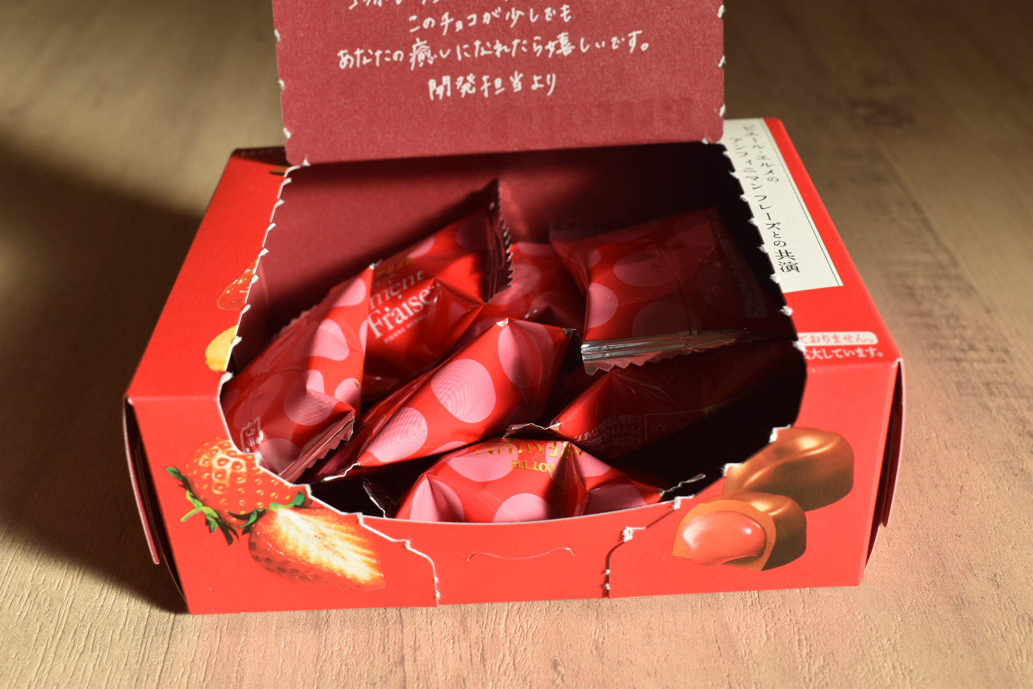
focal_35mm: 42
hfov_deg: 46.4
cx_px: 516
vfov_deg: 31.9
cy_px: 344
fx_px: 1205
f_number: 8
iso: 250
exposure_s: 1/250
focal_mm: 28
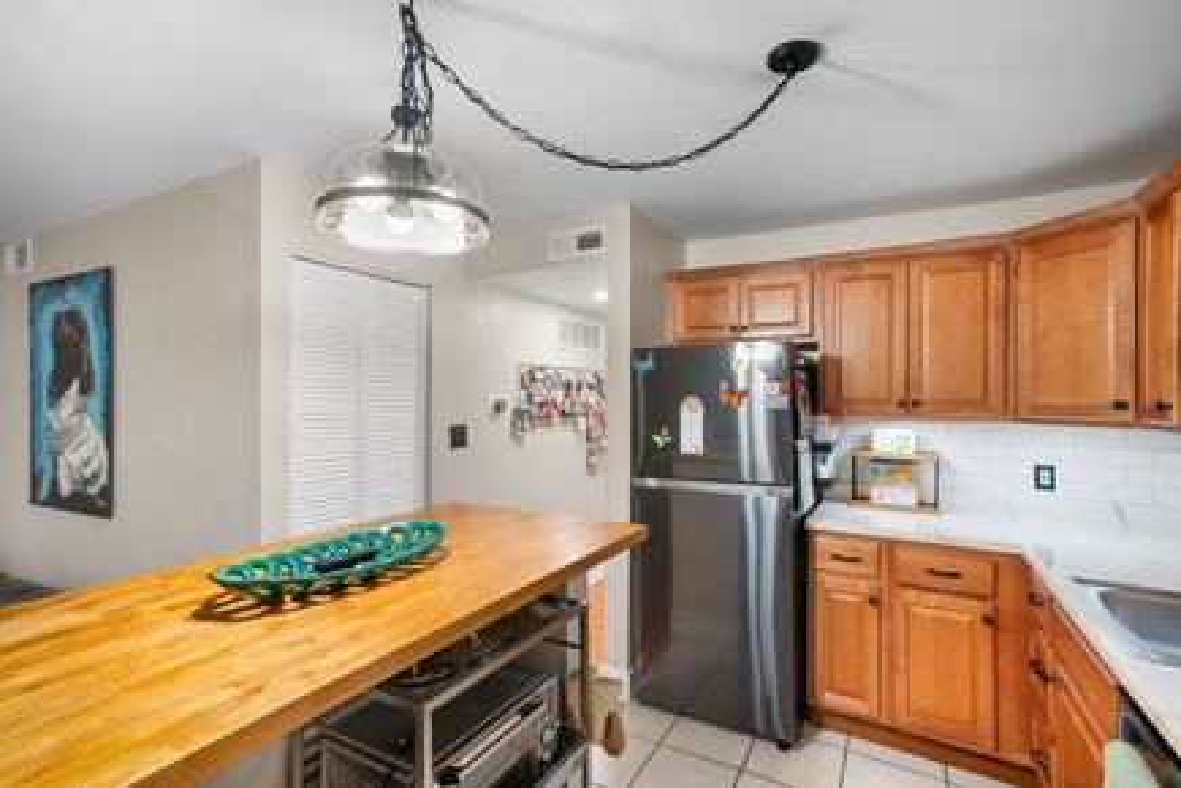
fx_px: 558
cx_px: 590
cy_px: 394
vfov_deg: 70.4
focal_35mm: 17
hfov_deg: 93.3
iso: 500
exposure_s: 1/4
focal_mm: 17
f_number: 6.3
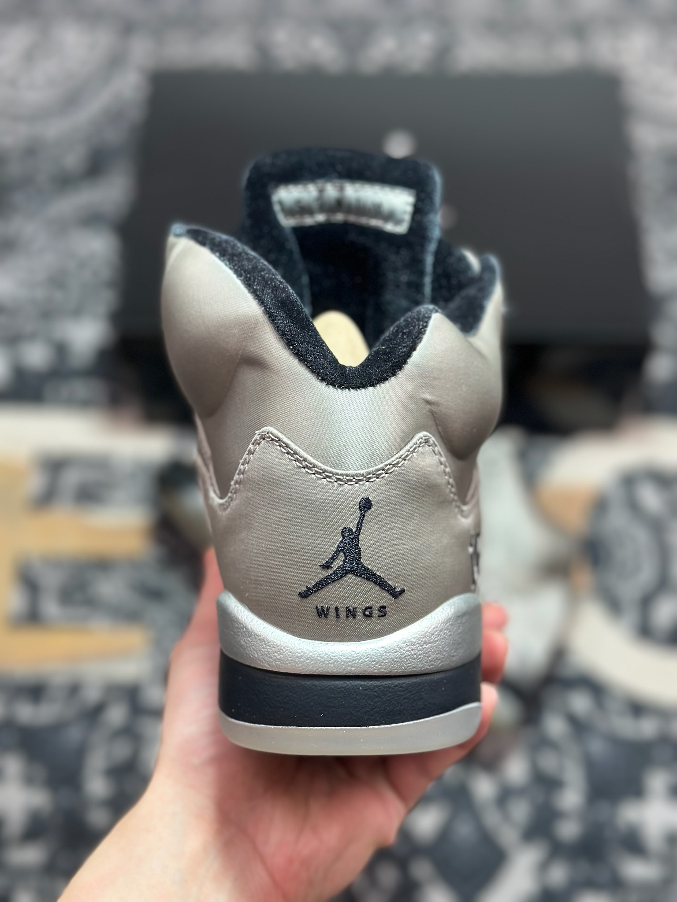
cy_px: 451
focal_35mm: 48
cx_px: 338
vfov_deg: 39.7
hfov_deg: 30.3
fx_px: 1252
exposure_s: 1/297
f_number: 1.78
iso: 80
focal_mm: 6.86
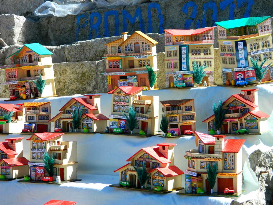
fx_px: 812
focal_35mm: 103
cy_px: 102
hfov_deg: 19.1
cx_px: 136
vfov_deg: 14.4
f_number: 4.5
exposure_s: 1/320
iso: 80
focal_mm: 18.6
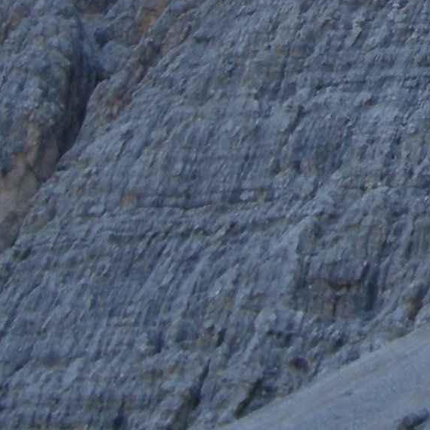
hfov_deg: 7.3
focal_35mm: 230
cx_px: 914
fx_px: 3232
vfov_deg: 7.3
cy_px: -501
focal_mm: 7.9
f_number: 2.8
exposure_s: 1/227
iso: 64
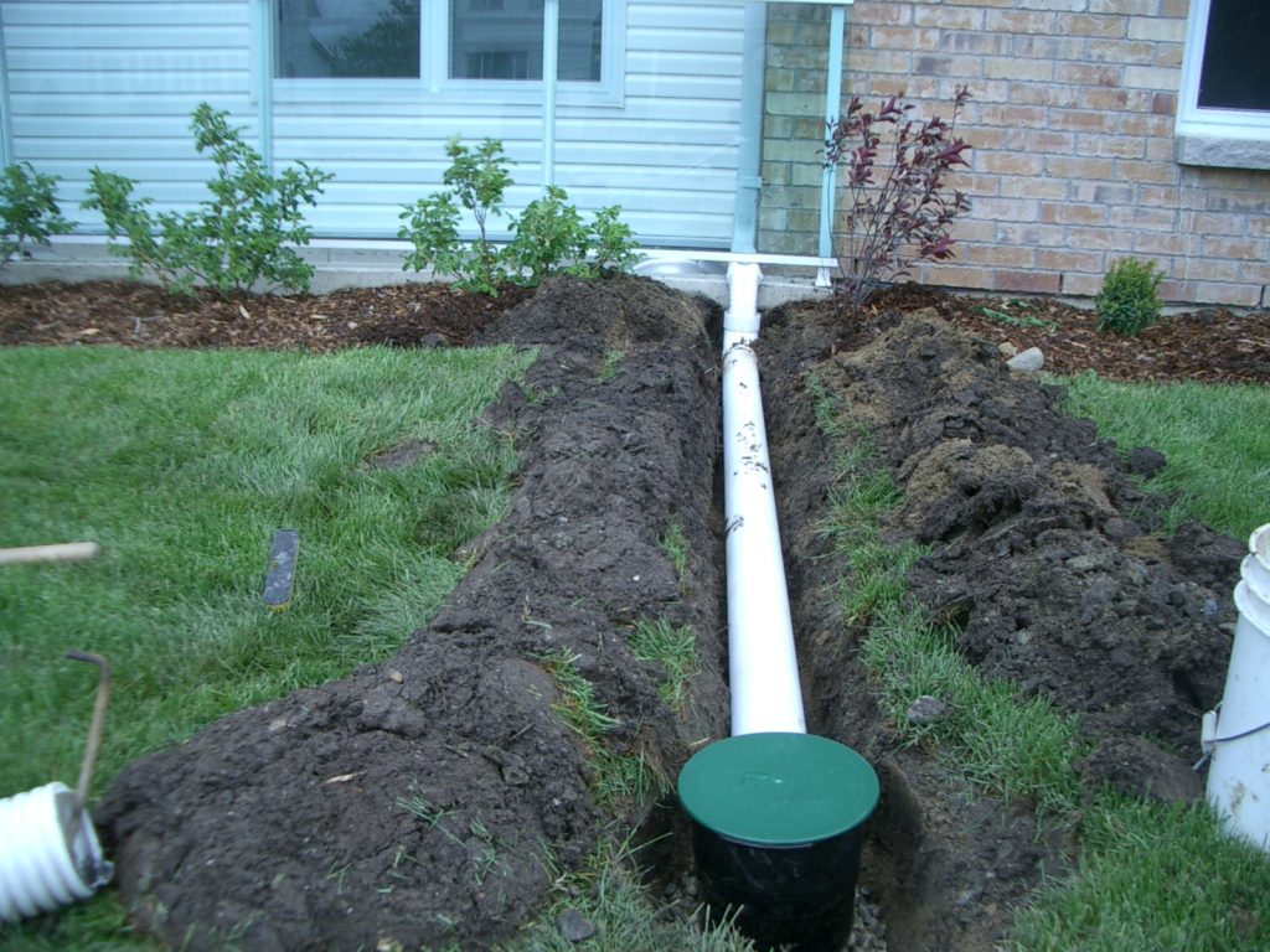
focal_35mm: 35
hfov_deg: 52.6
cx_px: 635
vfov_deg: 40.7
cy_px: 476
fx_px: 1284
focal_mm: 5.8
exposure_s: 1/60
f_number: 2.6
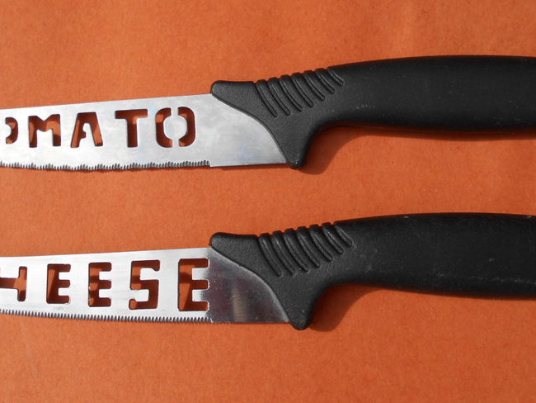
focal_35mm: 40
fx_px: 620
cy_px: 198
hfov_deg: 46.7
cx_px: 242
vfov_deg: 36.0
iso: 80
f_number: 3.2
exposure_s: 1/800
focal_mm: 4.6
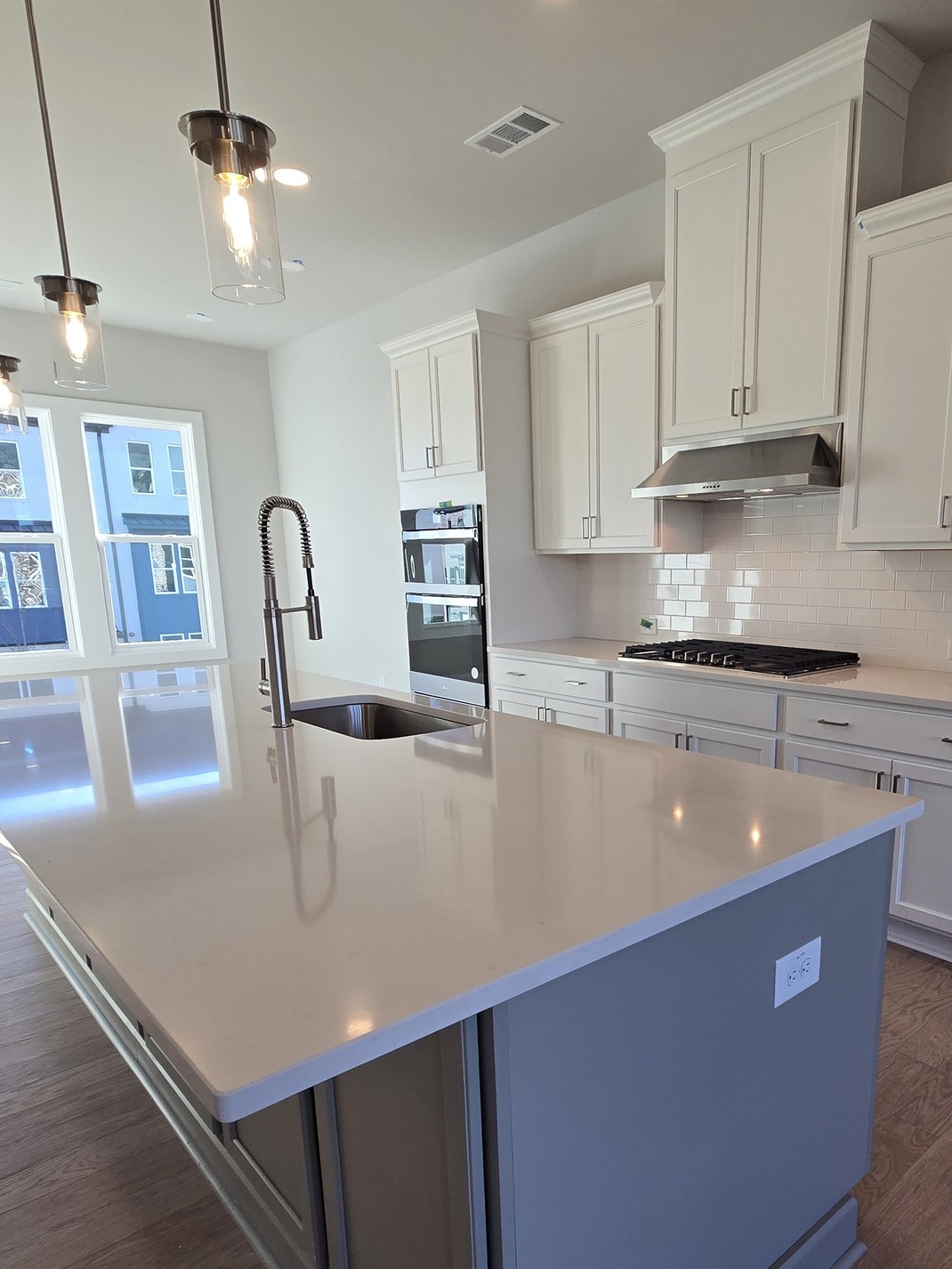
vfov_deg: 78.2
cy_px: 752
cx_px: 627
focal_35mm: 21
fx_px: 770
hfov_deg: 62.0
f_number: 2.2
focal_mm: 2.2
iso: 50
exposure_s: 1/120
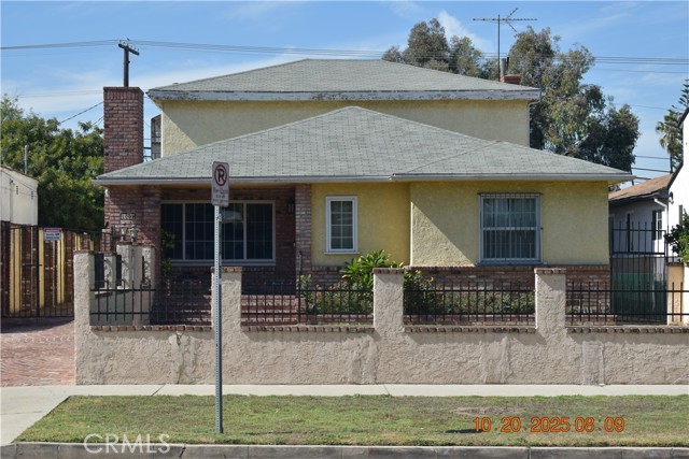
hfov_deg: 24.6
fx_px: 1579
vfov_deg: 16.6
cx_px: 344
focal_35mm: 82
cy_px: 230
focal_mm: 55
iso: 140
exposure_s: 1/500
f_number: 5.6
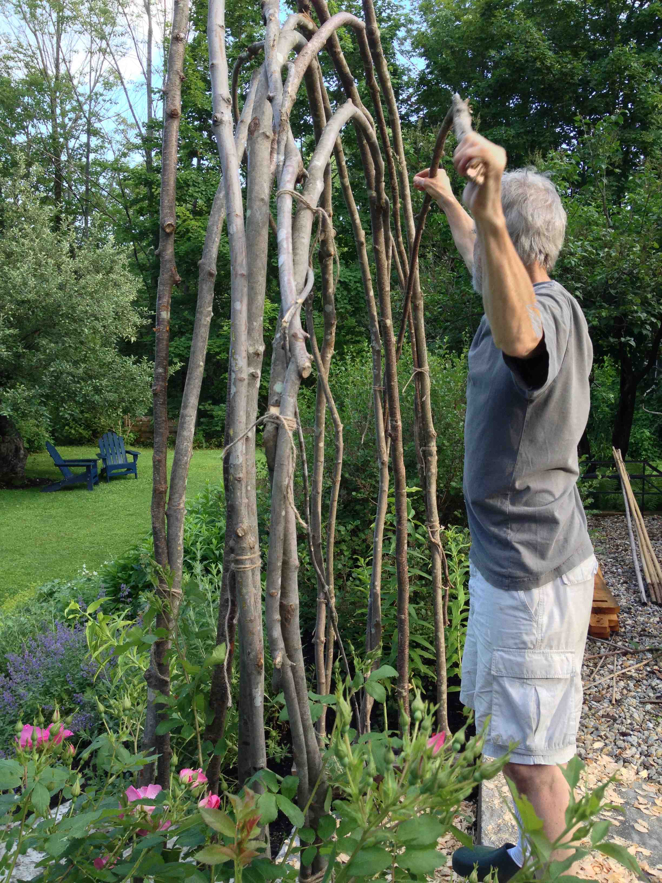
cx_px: 331
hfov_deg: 40.7
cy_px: 442
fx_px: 892
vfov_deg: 52.6
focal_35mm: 35
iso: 64
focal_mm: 4.28
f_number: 2.4
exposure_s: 1/120
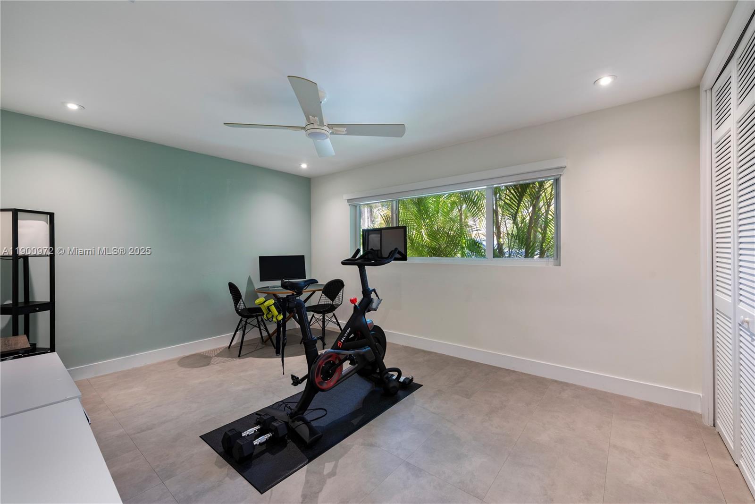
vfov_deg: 81.2
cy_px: 252
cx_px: 378
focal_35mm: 14
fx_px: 294
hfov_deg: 104.2
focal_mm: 14
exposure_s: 1/30
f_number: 9
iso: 500
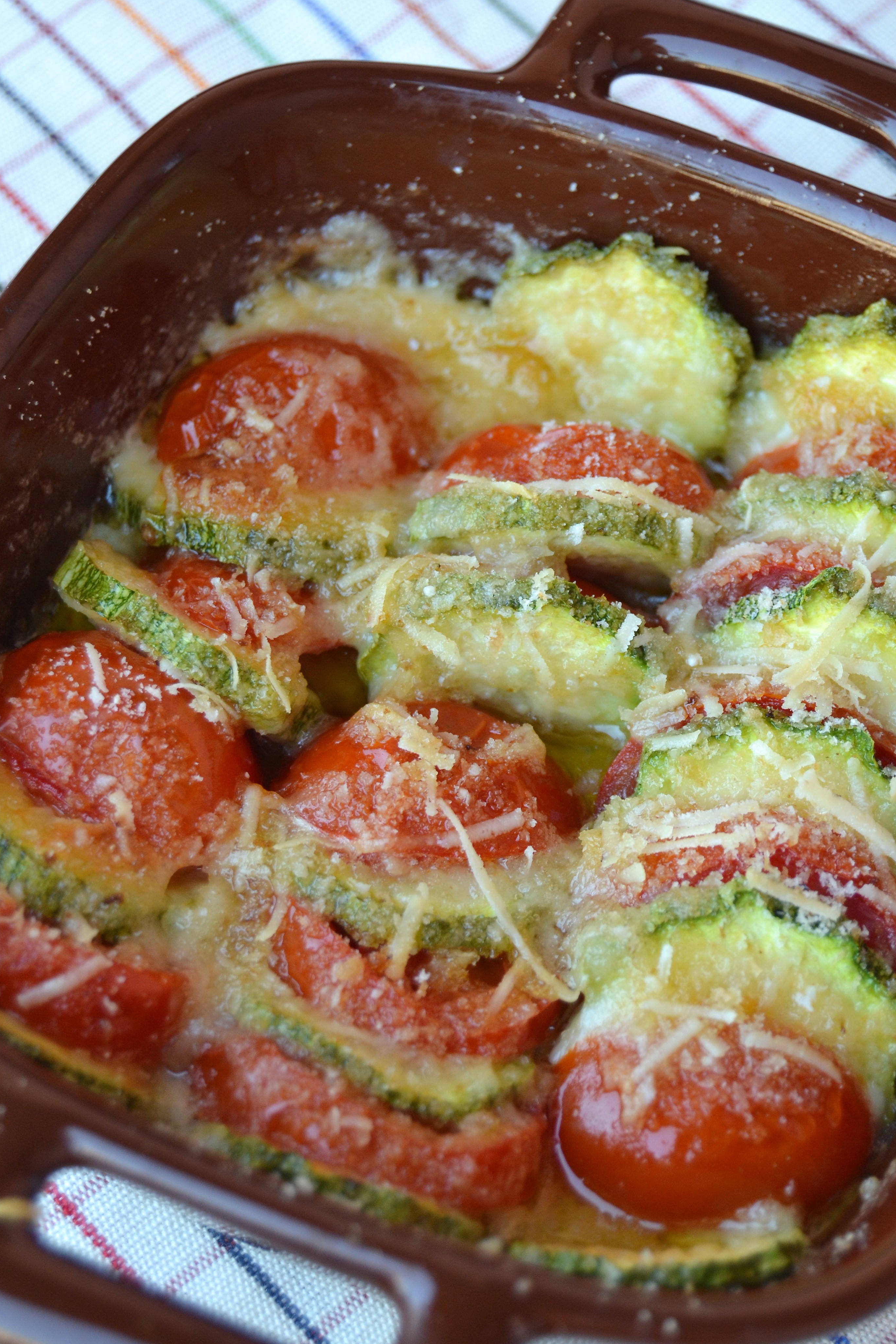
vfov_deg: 24.2
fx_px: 3135
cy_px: 661
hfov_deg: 16.3
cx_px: 484
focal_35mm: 84
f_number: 5.6
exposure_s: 1/60
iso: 450
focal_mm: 50
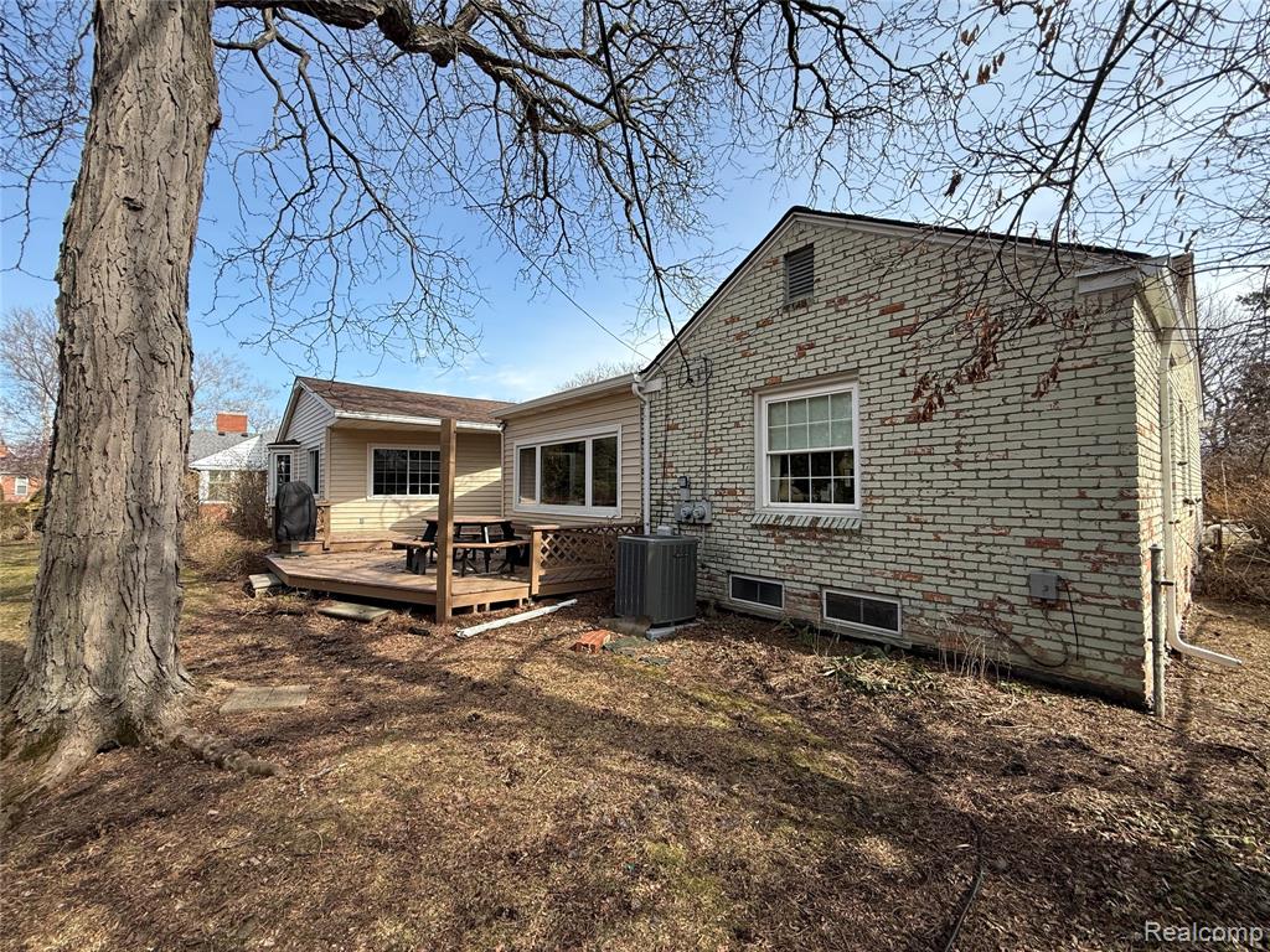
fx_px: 514
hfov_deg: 102.1
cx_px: 635
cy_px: 476
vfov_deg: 85.7
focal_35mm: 14
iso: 50
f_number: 2.2
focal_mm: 2.22
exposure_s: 1/970
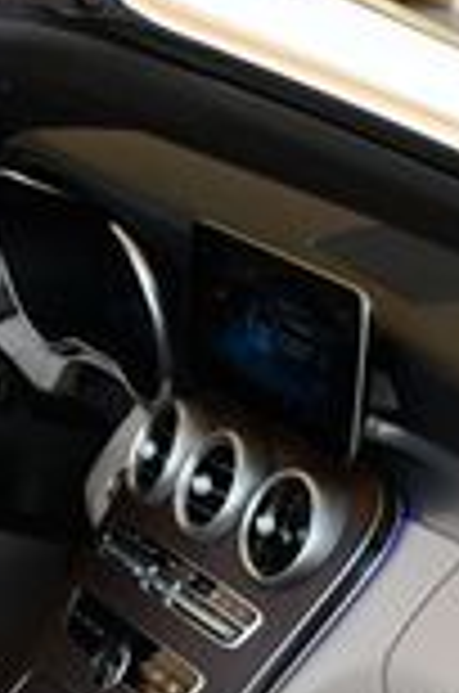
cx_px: -148
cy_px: 896
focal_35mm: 150
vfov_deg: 13.2
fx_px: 2882
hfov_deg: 9.0
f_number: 5
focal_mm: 18
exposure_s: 1/250
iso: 400
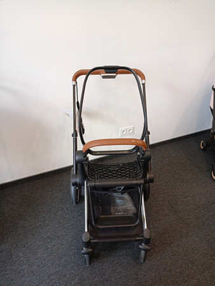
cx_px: 108
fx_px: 232
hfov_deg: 49.8
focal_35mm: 28
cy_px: 143
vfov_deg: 63.4
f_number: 1.79
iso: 575
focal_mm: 4.7
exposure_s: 1/50
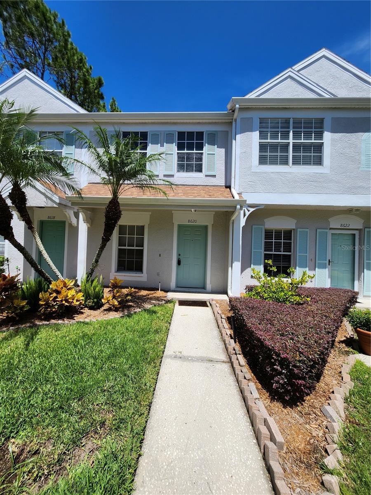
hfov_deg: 89.9
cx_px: 186
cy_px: 248
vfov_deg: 106.2
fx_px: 186
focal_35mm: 13
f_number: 2.2
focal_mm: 1.74
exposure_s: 1/1145
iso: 32
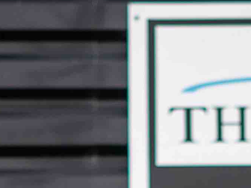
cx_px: 297
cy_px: 585
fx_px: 3111
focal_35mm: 429
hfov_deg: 4.6
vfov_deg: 3.4
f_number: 1.8
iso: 100
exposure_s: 1/400
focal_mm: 50
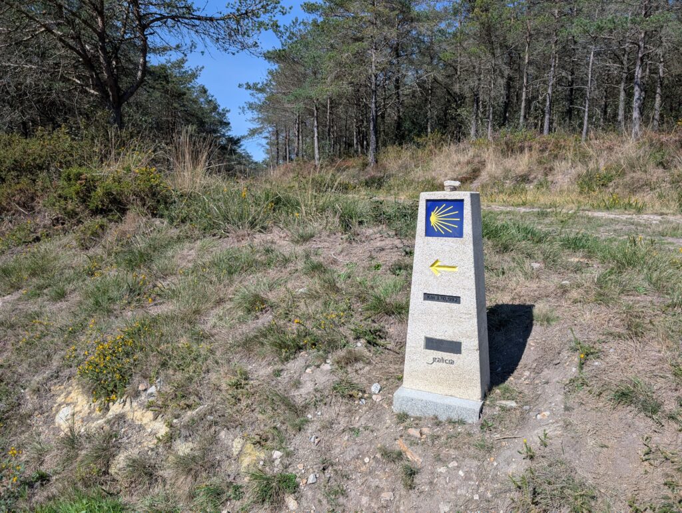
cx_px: 341
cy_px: 256
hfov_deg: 71.5
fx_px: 474
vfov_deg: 56.9
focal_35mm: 24
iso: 22
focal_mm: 6.9
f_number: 1.68
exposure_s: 1/1302
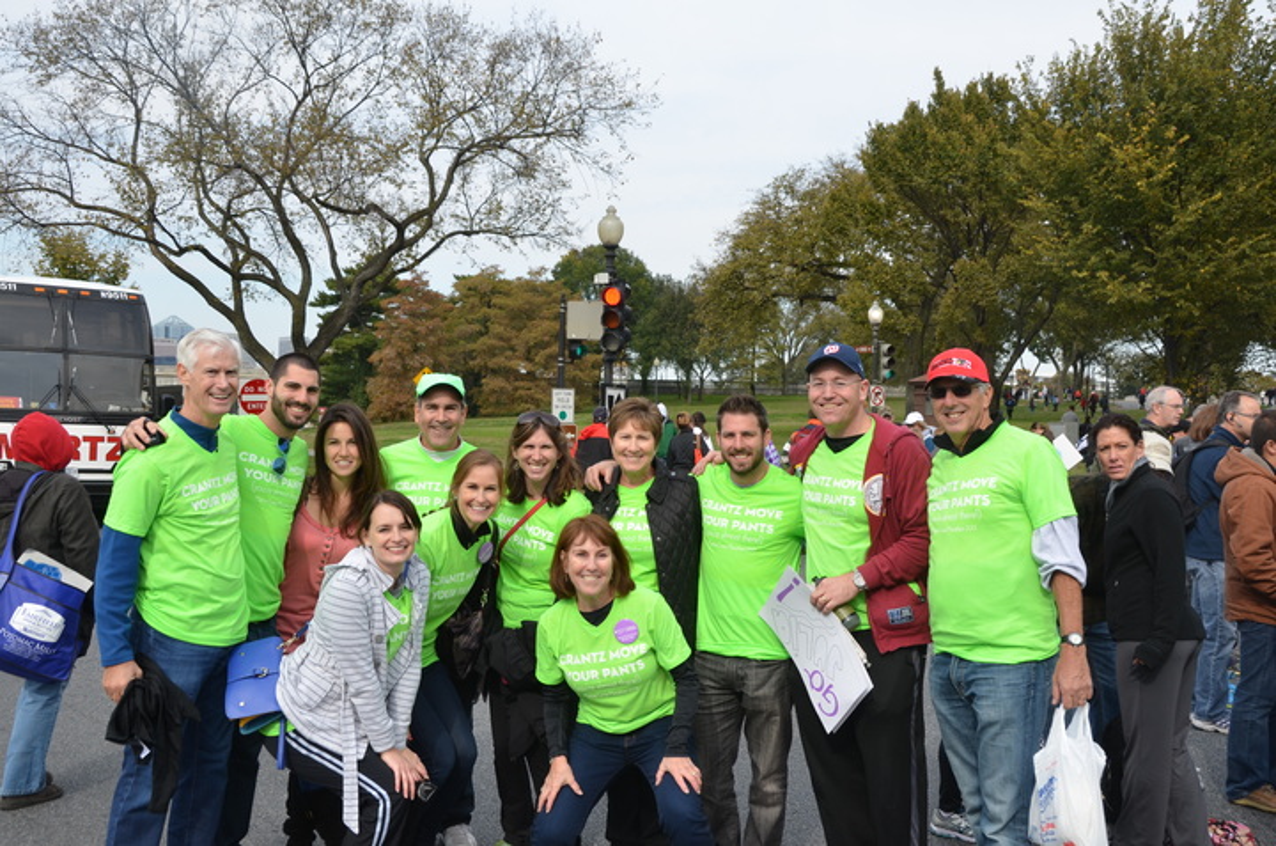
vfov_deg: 34.1
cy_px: 423
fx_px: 1380
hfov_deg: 49.6
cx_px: 638
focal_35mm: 39
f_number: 8
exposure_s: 1/250
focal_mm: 26
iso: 140
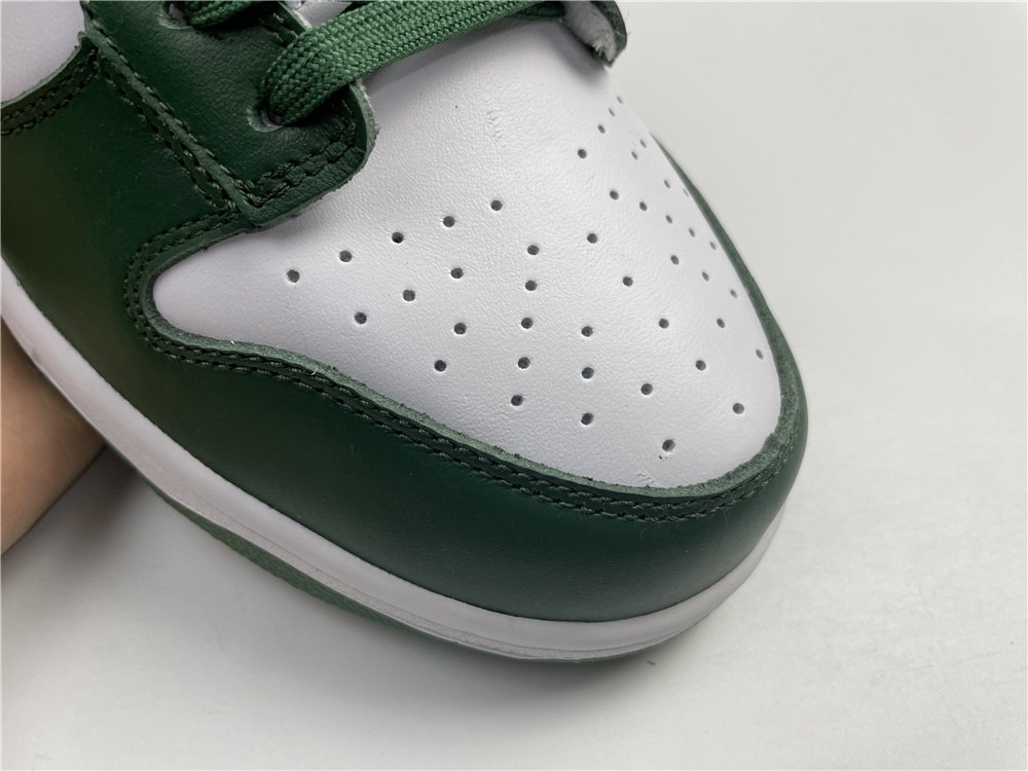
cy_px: 386
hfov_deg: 67.3
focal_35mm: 26
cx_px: 514
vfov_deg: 53.1
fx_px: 772
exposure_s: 1/121
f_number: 1.6
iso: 40
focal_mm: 4.2
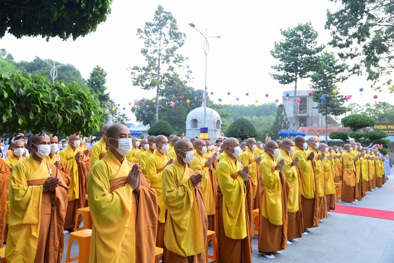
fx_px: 339
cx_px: 197
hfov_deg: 60.3
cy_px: 132
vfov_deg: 42.4
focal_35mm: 31
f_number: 5.6
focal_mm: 31
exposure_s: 1/100
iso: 500
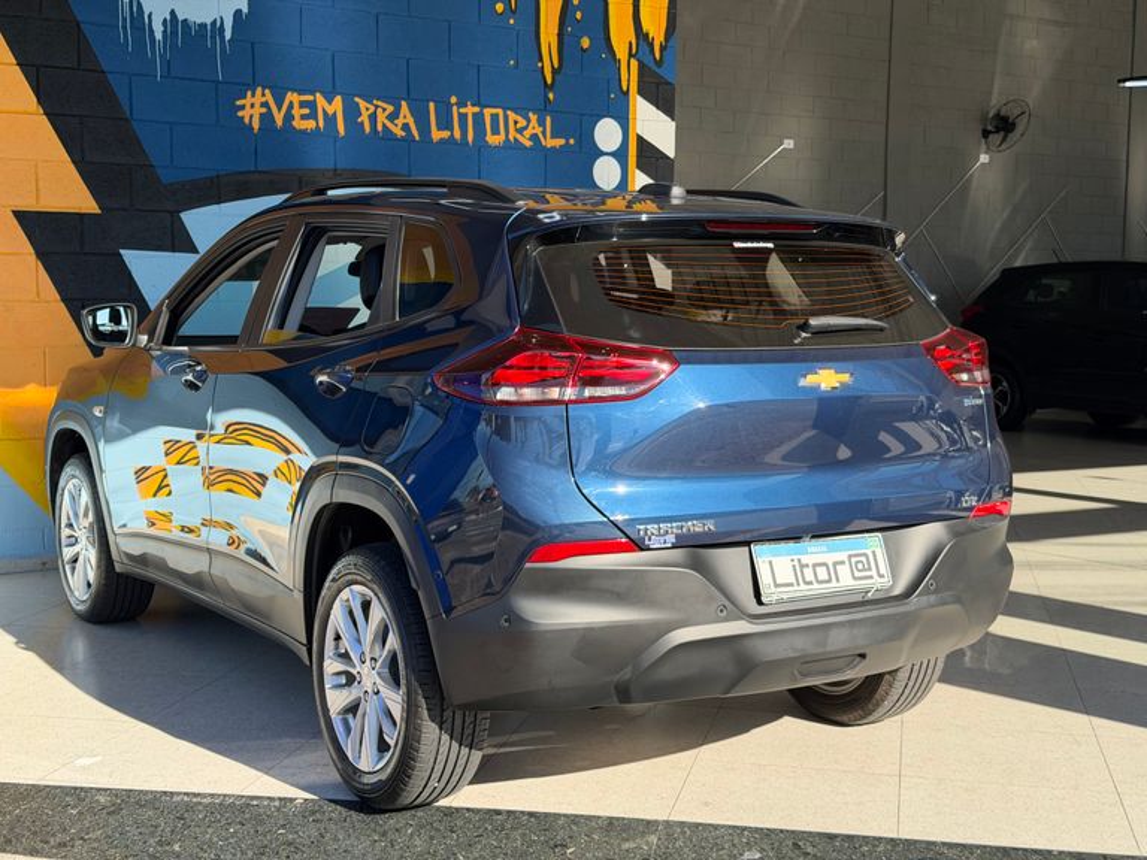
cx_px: 574
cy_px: 430
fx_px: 1590
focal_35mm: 48
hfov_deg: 39.7
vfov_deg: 30.3
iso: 100
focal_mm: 6.76
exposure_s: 1/1980
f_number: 1.78
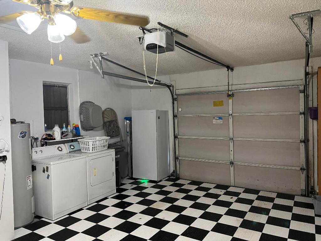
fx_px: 241
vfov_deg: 53.1
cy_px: 120
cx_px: 160
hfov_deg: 67.3
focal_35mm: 26
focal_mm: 5.7
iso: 400
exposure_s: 1/60
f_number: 1.5
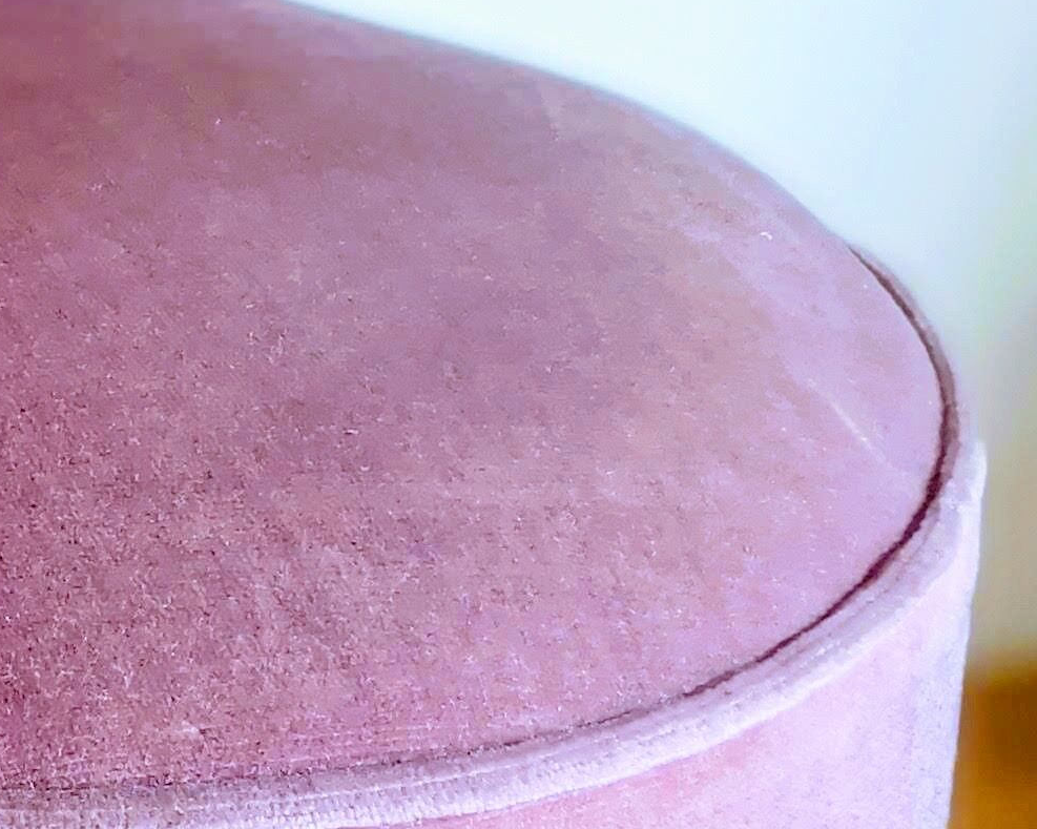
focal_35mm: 106
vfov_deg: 14.5
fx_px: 3252
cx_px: -367
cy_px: 257
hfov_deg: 16.9
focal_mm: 3.95
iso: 250
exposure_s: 1/33.3
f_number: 4
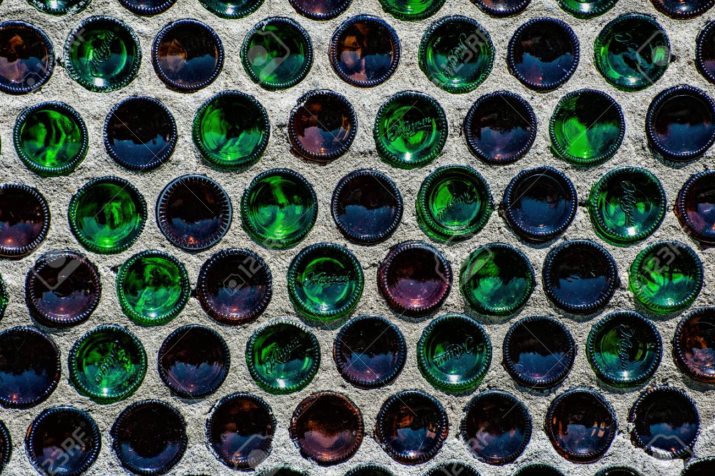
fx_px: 4763
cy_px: 238
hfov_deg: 8.6
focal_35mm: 240
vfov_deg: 5.7
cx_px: 358
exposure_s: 1/1000
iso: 200
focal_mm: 240
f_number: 7.1
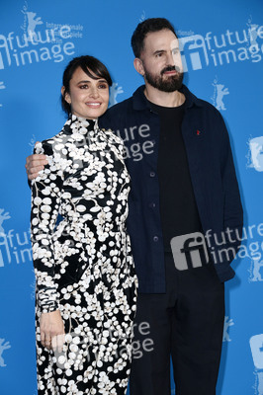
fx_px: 933
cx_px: 132
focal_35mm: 85
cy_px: 198
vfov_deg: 23.9
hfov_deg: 16.0
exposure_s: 1/250
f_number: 5.6
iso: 1000
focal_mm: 85
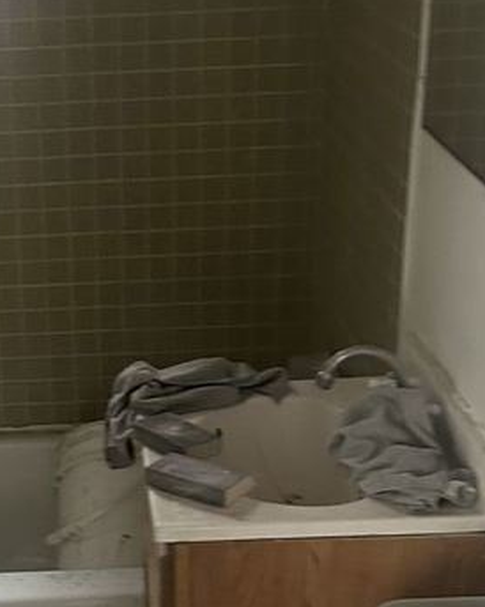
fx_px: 1437
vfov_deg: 23.7
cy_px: 407
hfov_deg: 18.9
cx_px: 74
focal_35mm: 80
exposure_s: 1/60
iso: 320
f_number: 1.5
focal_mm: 5.7
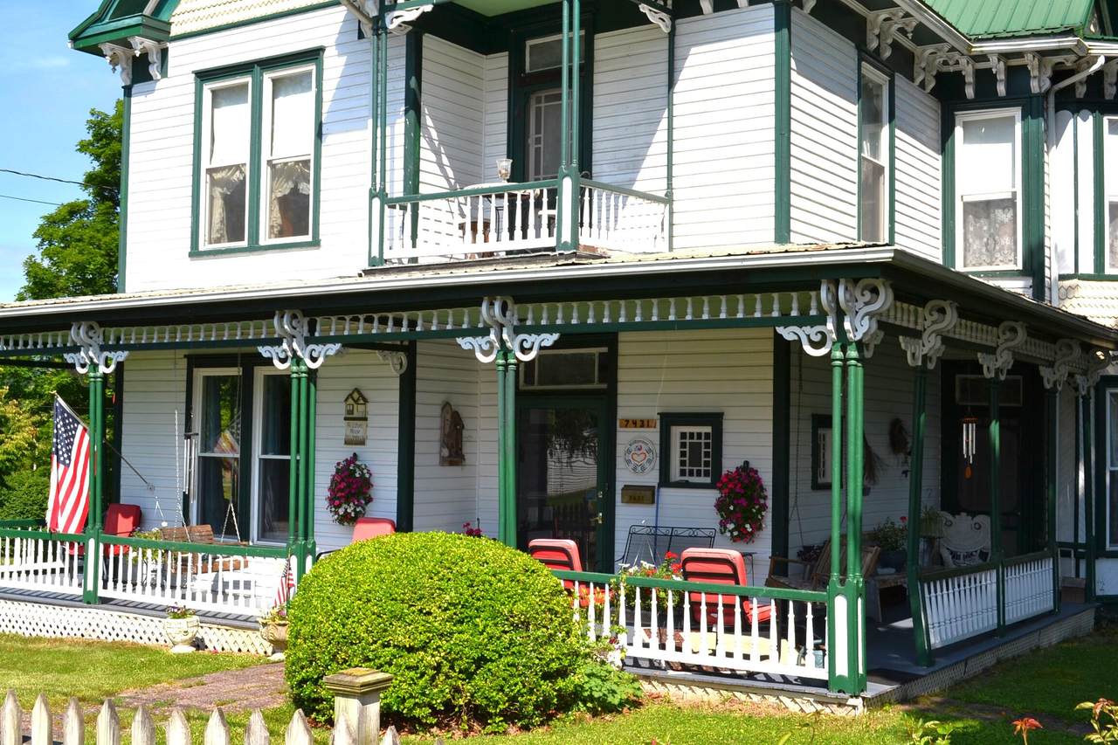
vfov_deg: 31.2
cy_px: 372
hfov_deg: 45.4
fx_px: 1335
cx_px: 559
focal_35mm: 43
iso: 100
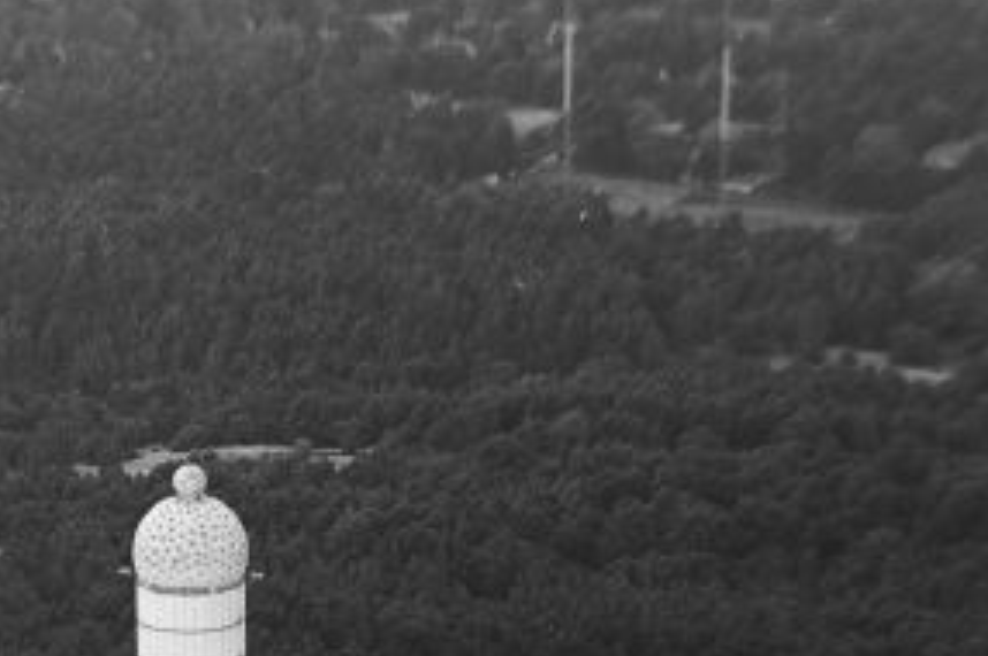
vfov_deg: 4.5
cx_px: 79
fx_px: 8279
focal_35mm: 302
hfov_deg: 6.8
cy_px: 896
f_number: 11
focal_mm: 72
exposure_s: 1/60
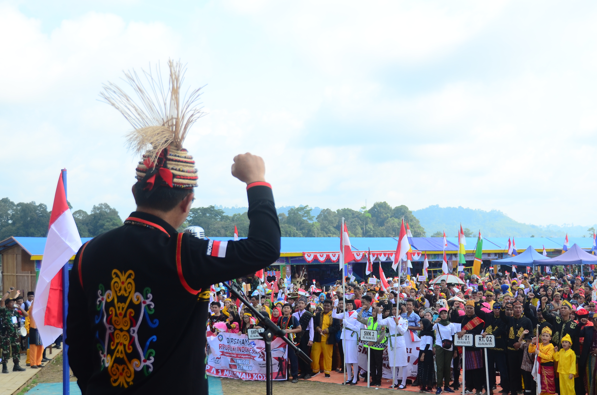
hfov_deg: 35.0
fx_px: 943
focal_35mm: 57
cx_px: 345
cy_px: 233
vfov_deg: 23.6
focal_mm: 32
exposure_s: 1/800
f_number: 4
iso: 160
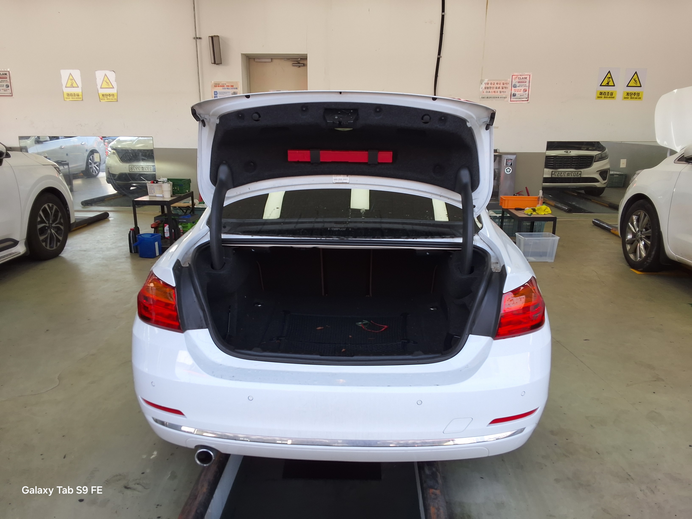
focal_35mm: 28
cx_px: 346
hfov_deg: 63.4
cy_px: 260
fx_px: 560
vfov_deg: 49.7
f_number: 1.9
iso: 32
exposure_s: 1/171
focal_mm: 2.91
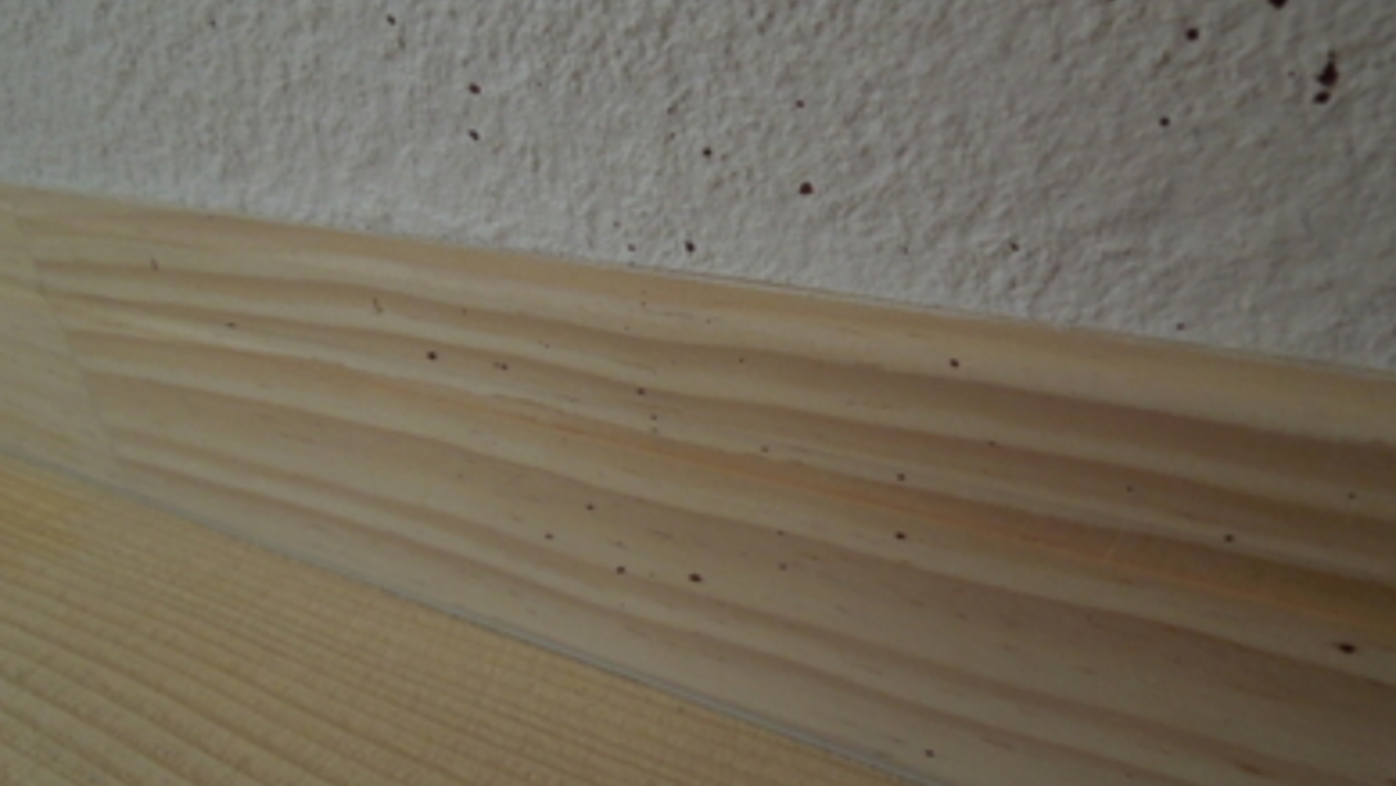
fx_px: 1037
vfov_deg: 41.5
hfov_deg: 67.9
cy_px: 359
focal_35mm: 28
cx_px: 707
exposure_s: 1/15
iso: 400
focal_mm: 4.5
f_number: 3.3
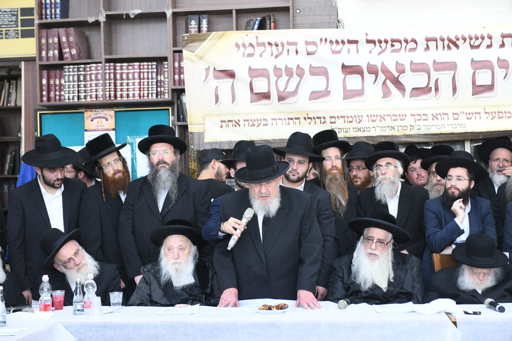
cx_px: 256
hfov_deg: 28.8
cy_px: 170
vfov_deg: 19.5
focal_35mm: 70
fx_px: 996
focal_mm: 70
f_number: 4
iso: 1250
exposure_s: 1/100
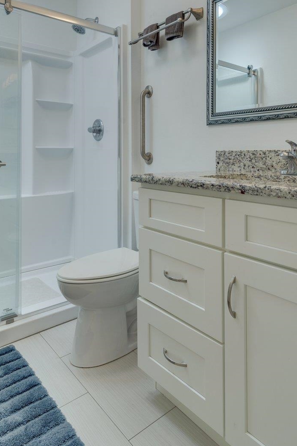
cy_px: 153
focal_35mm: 25
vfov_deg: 69.7
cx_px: 168
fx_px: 309
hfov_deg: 51.1
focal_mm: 17
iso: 100
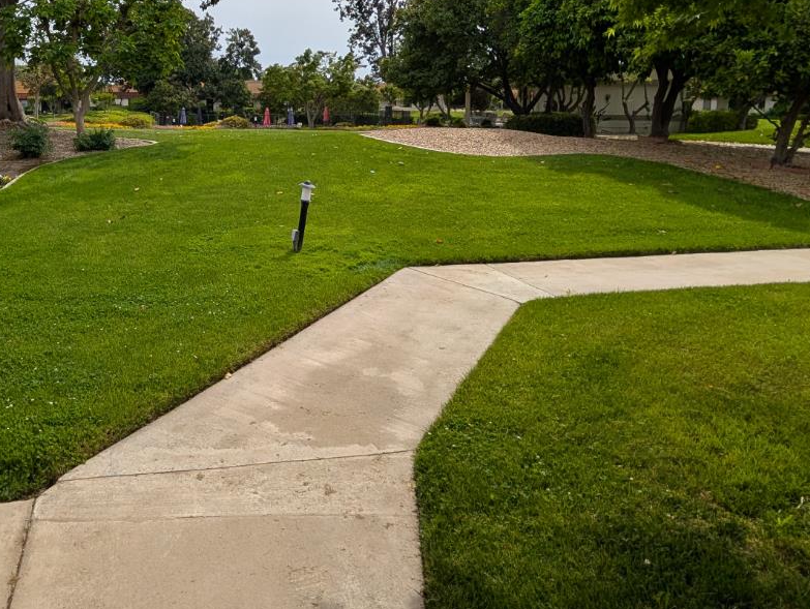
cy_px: 140
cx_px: 236
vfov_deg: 55.6
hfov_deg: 70.5
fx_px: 539
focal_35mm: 23
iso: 54
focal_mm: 2.02
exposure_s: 1/5848
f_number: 1.7
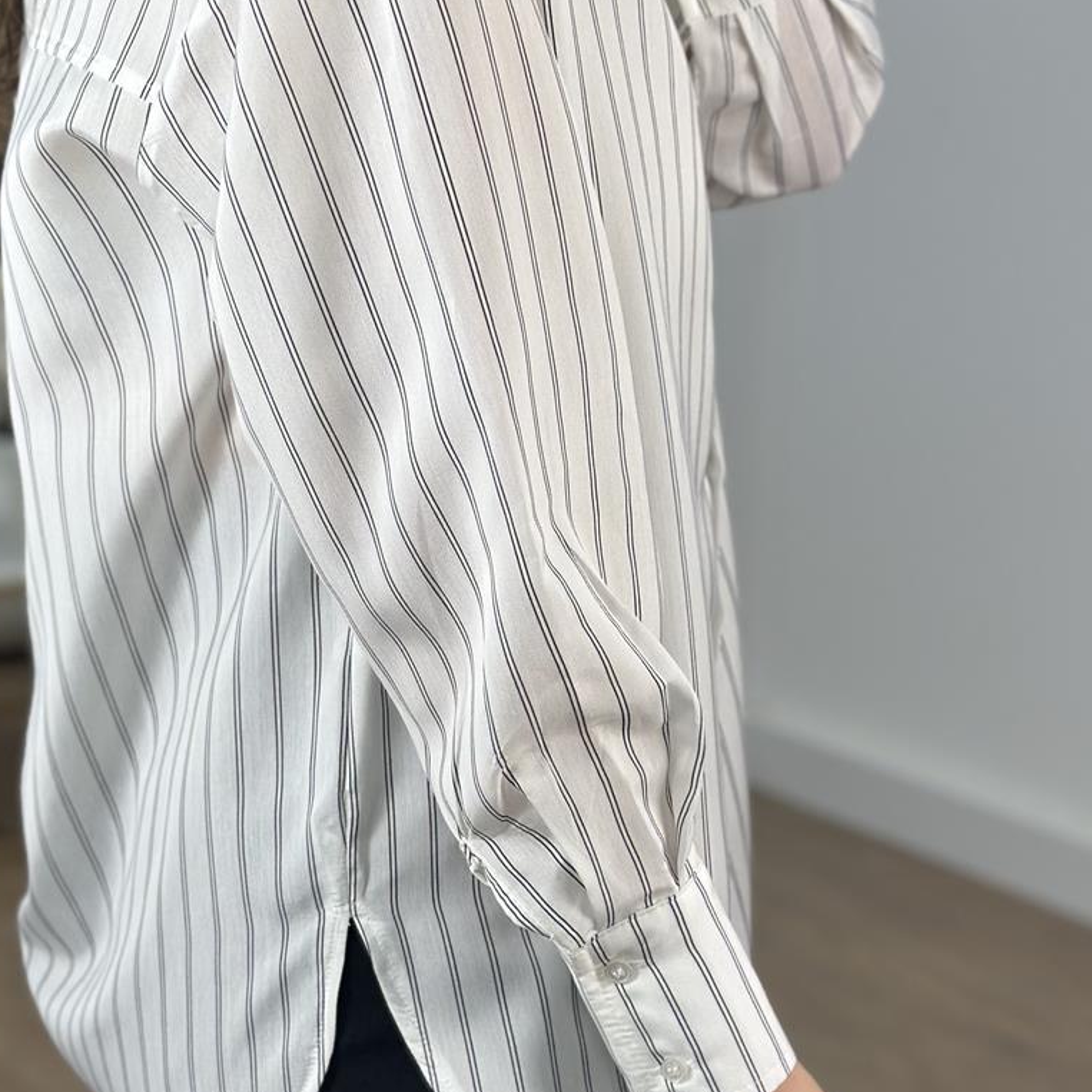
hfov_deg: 19.5
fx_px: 3176
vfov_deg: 19.5
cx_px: 451
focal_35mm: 89
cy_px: 449
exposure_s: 1/228
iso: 80
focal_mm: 6.86
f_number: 1.78
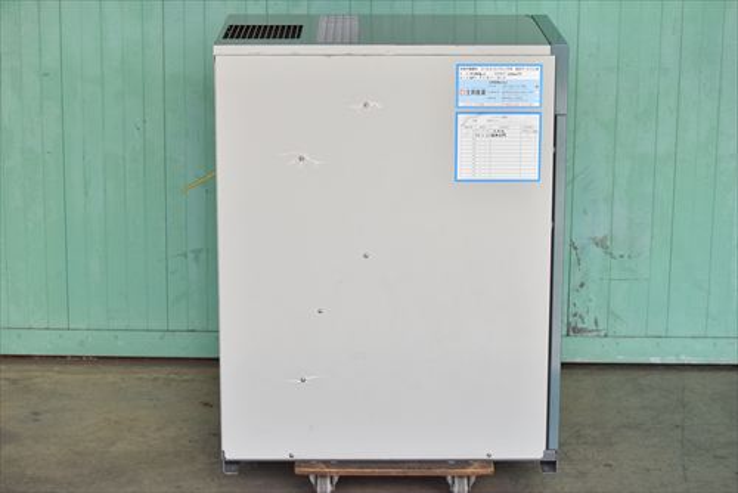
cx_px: 369
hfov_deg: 23.4
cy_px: 246
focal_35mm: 87
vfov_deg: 15.7
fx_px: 1784
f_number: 6.3
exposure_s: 1/3200
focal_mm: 58
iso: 1250
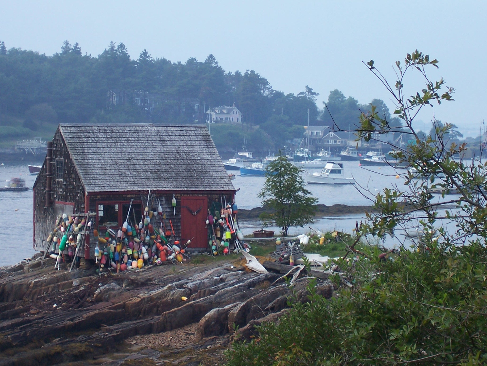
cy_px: 183
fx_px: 1435
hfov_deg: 19.3
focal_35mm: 102
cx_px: 244
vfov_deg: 14.5
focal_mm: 16.8
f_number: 4.6
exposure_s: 1/250
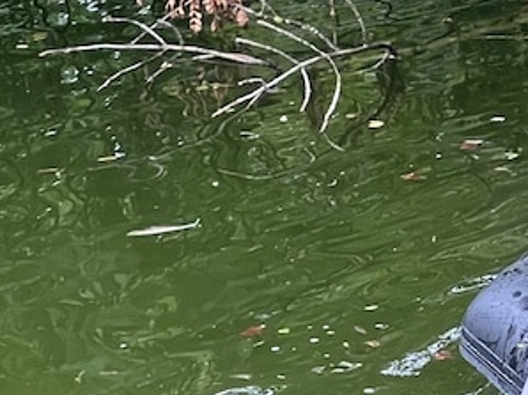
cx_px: 788
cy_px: 149
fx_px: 4039
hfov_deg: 7.4
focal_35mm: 265
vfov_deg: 5.6
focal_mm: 9
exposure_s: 1/99
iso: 100
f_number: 2.8
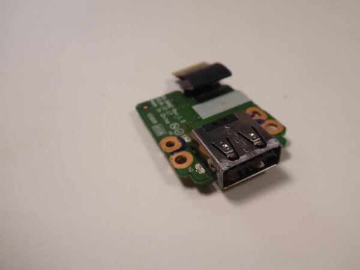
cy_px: 135
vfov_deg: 48.2
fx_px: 302
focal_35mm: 29
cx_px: 180
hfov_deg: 61.7
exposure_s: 1/60
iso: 160
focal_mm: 5
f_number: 3.5
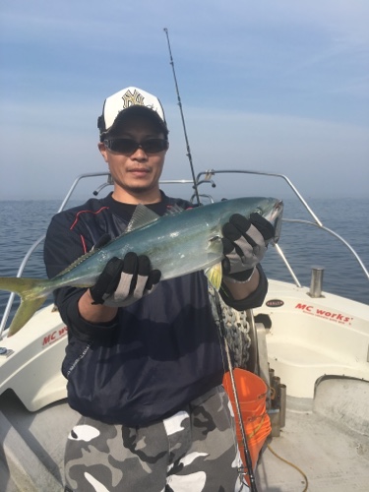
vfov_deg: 61.7
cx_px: 184
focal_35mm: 29
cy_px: 246
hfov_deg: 48.2
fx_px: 412
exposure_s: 1/1672
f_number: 2.2
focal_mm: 4.15
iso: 25
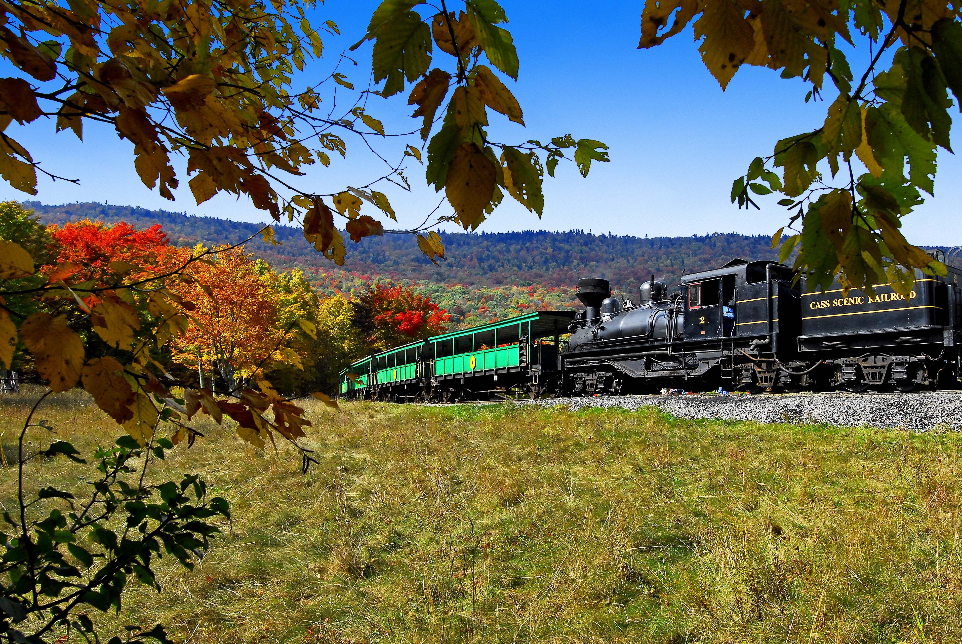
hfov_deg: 67.3
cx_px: 481
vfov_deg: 48.0
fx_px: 722
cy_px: 322
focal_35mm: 27
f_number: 14
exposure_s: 1/200
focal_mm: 18
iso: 400
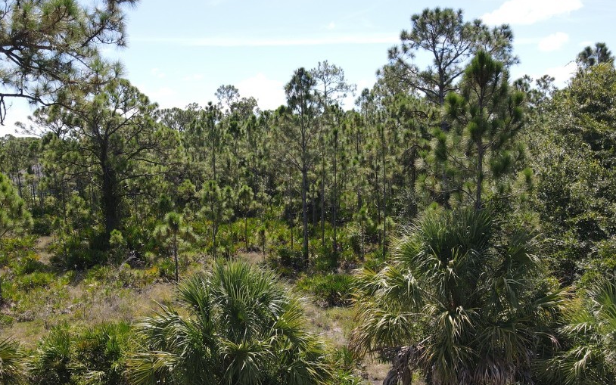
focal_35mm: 32
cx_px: 289
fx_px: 537
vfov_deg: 38.7
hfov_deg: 59.6
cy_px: 274
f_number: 2.8
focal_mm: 4.5
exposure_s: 1/350
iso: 110
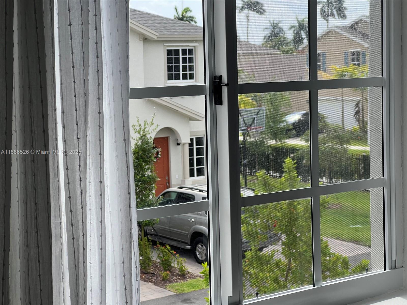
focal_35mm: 77
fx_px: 905
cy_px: 152
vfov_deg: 19.1
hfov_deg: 25.3
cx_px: 204
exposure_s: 1/123
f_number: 2.8
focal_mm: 9
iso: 32
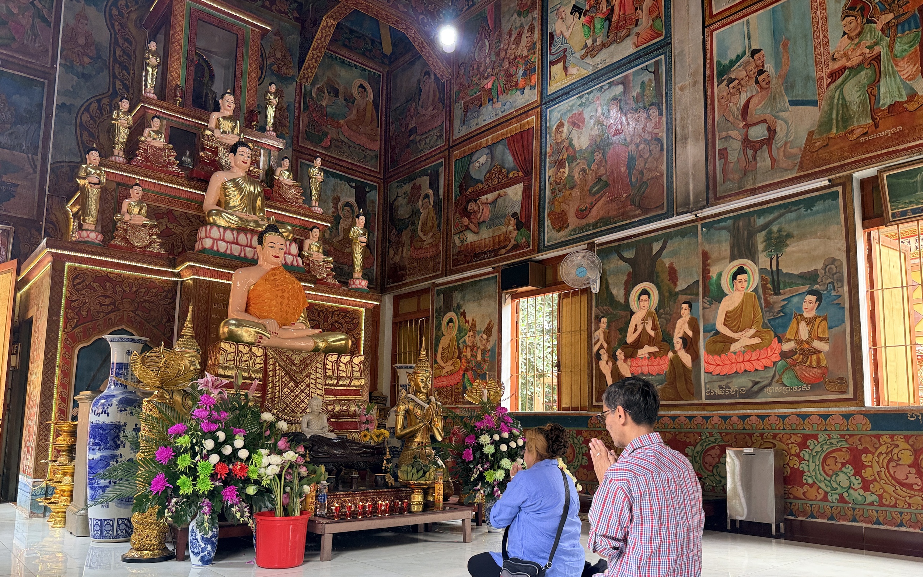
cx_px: 465
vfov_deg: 47.3
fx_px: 654
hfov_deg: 70.4
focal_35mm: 26
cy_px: 351
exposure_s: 1/100
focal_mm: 6.76
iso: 160
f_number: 1.78
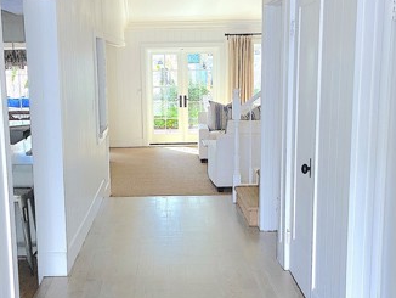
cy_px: 187
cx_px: 164
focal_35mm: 51
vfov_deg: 28.5
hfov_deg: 37.4
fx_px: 584
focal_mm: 4.25
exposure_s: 1/121
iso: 100
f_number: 1.8
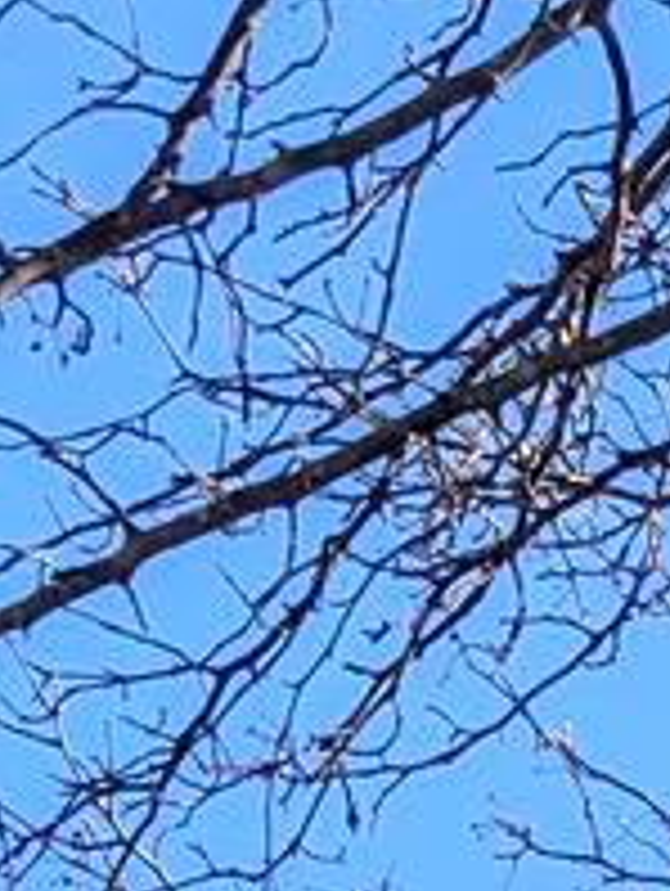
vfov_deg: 8.0
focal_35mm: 186
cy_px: 3236
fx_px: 4790
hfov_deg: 7.1
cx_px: 2014
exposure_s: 1/496
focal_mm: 6.9
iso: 19
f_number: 1.68
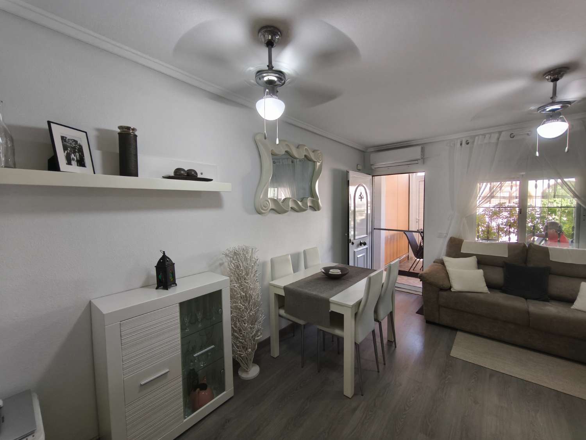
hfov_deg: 98.2
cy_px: 220
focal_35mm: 15
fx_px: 254
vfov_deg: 81.7
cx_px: 293
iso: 250
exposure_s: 1/33.3
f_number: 2.2
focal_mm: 1.91
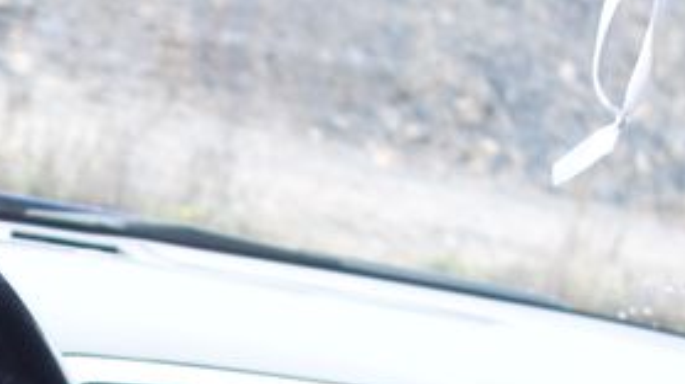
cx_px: -96
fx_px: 1961
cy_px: 759
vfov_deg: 10.3
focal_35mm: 108
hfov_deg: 18.9
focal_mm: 10.4
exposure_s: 1/50
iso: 400
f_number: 1.8
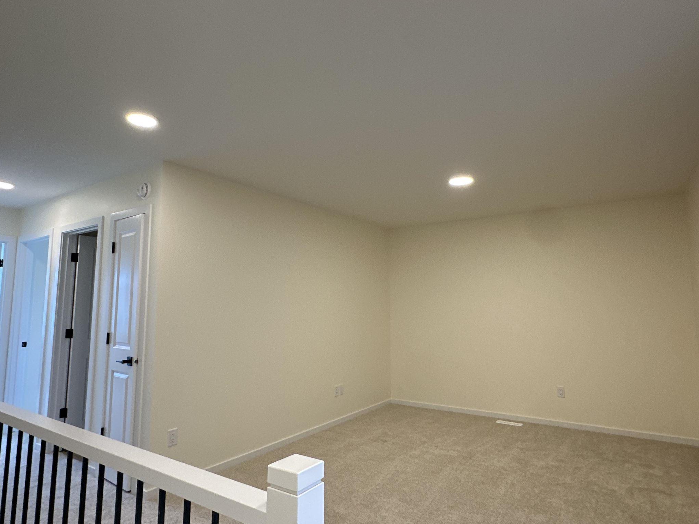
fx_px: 424
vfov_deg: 63.4
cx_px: 361
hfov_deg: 79.0
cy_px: 259
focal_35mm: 21
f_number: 2.2
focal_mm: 2.22
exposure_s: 1/120
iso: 160
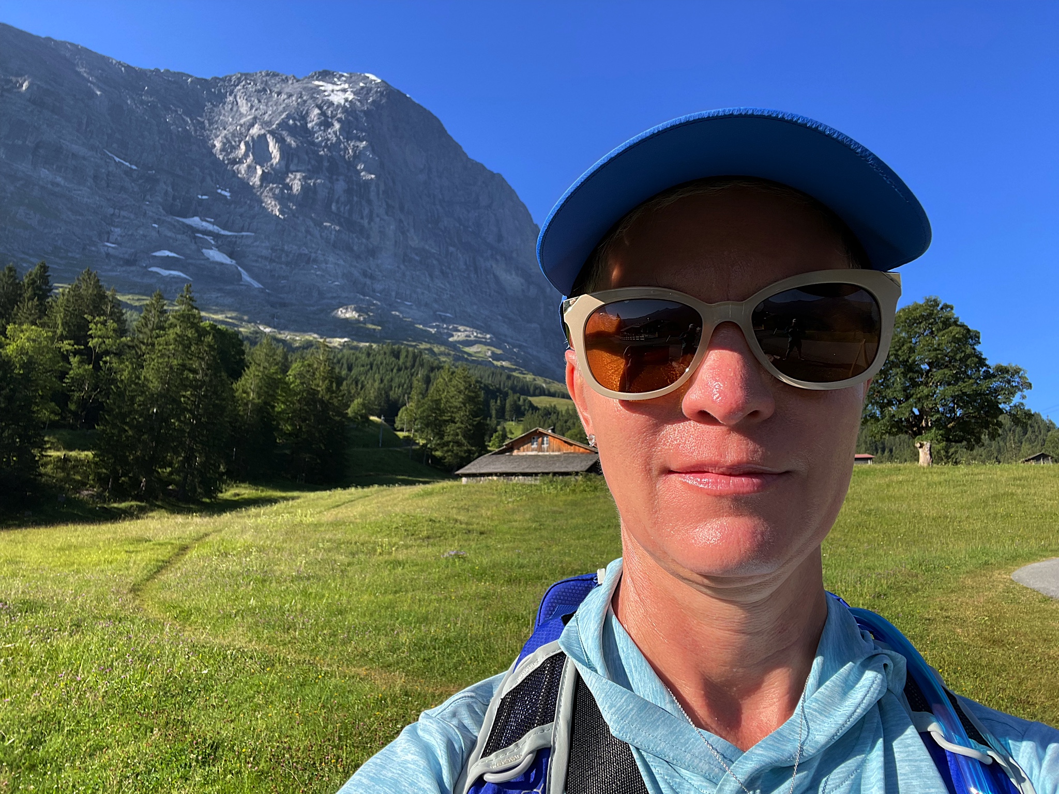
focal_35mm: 23
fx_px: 704
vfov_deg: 58.9
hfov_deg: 73.9
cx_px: 530
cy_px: 397
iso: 25
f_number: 2.2
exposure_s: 1/614
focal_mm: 2.71
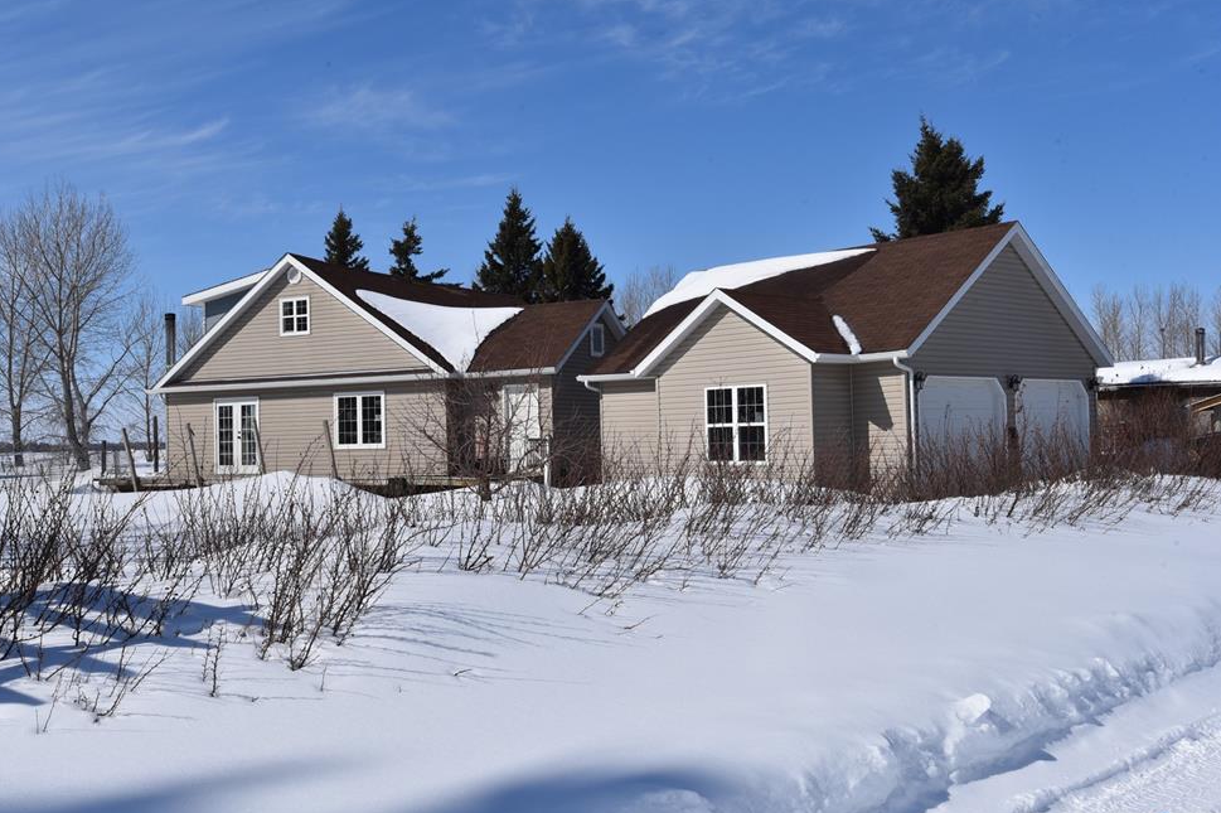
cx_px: 585
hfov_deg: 51.9
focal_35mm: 37
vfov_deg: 35.9
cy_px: 401
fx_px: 1254
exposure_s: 1/200
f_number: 16
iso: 100
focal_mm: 35
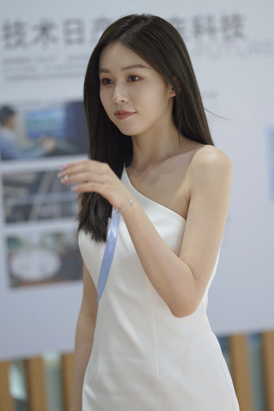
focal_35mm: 176
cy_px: 208
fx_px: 2009
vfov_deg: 11.7
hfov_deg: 7.8
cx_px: 164
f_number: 2
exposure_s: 1/250
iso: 800
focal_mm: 135
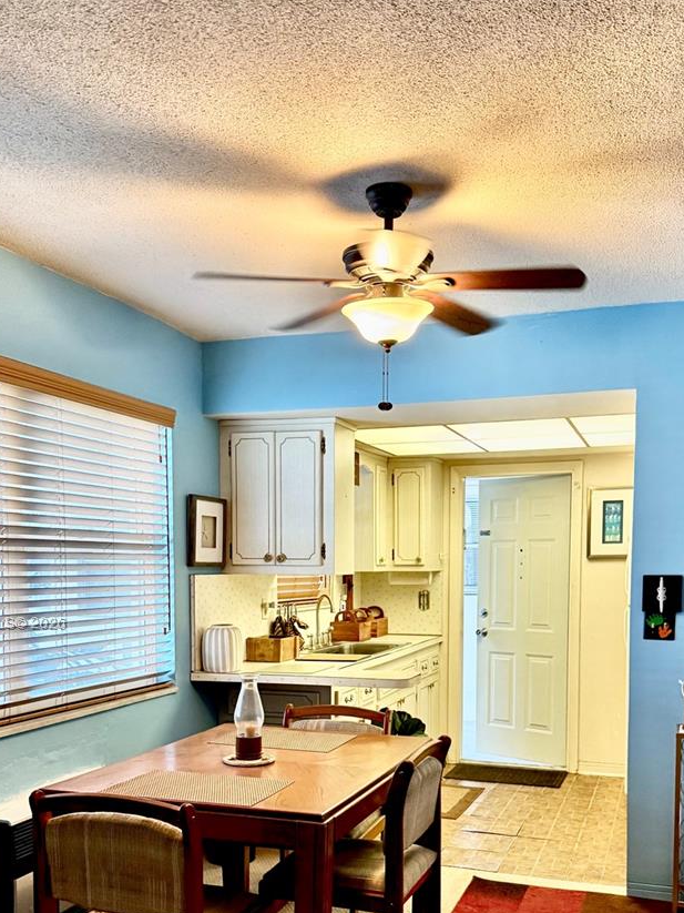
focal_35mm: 35
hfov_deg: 40.7
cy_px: 625
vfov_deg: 51.4
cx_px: 359
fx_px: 922
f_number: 1.78
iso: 250
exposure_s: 1/60
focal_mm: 6.76
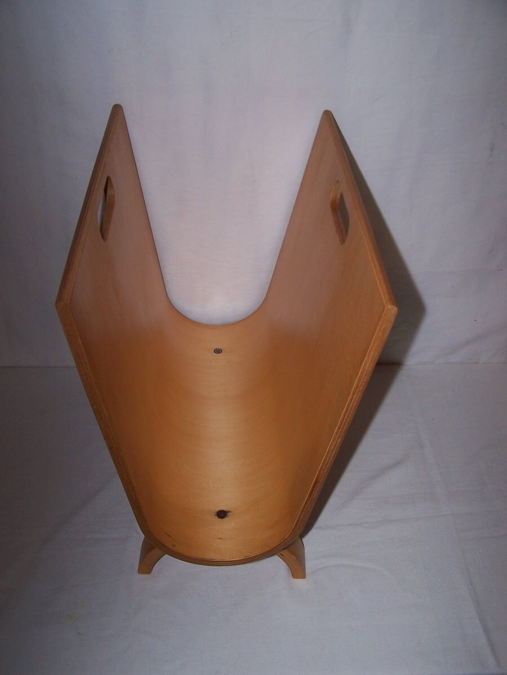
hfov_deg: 37.7
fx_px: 742
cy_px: 338
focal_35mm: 38
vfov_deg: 49.0
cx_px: 254
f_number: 2.8
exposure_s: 1/60
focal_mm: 6.3
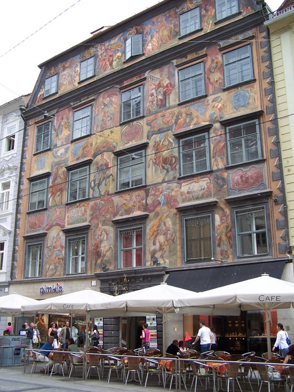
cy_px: 196
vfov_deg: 49.0
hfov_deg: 37.7
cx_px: 147
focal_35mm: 38
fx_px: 430
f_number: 2.8
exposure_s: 1/400
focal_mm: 6.3
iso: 80
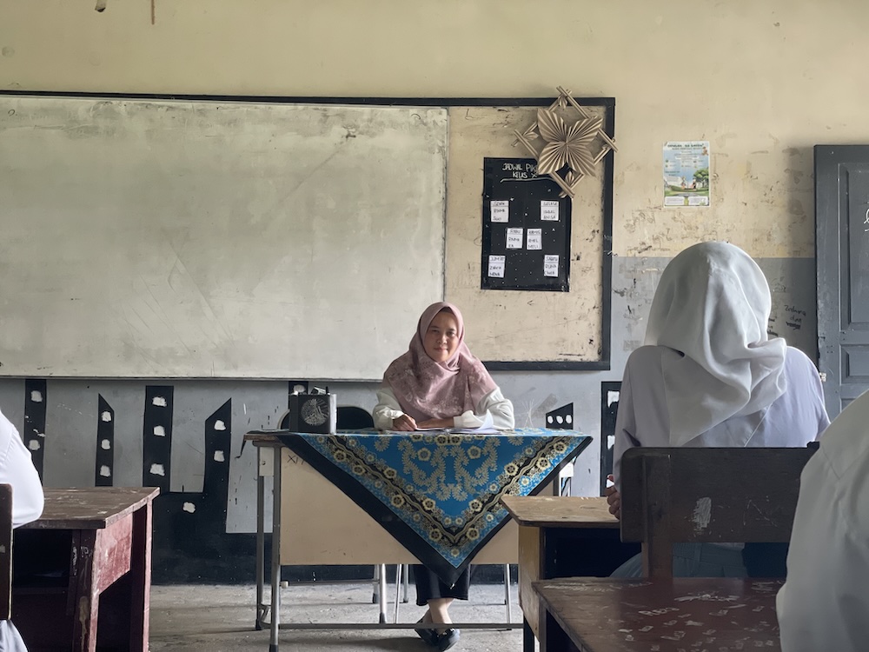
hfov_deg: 36.8
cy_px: 326
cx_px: 434
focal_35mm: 52
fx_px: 1305
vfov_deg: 28.0
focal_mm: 6
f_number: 2
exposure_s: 1/100
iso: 250
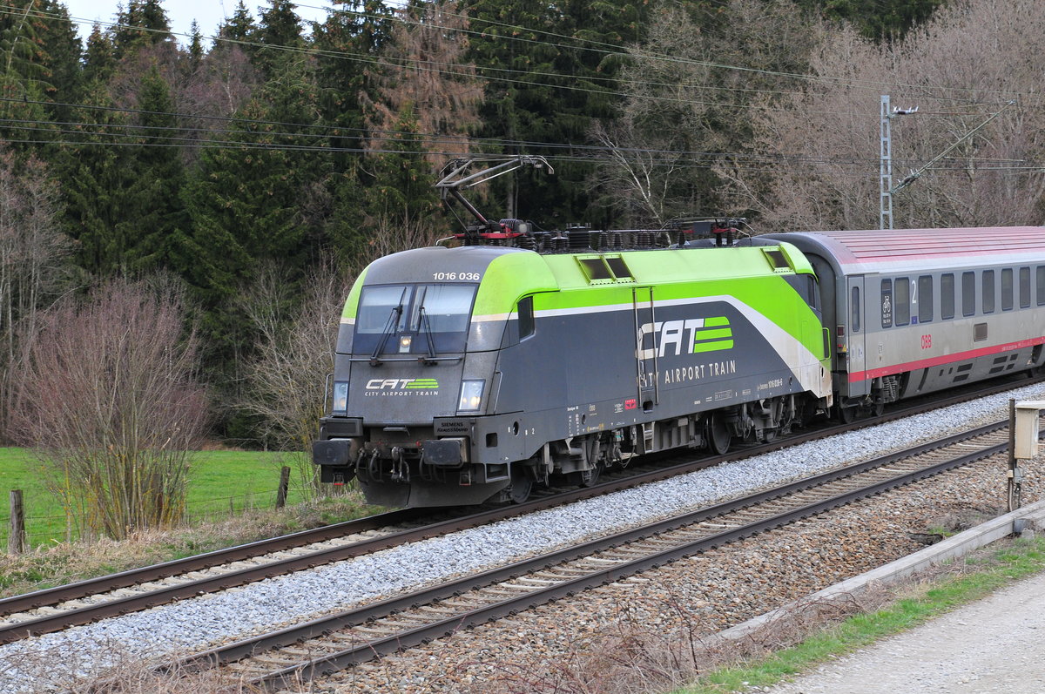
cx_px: 522
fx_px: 3044
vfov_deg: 13.0
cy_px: 347
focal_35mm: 105
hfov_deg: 19.5
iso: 400
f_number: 6.3
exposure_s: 1/640
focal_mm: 70
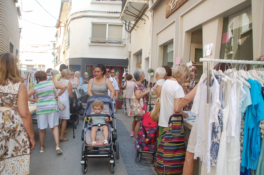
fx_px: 198
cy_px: 88
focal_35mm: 27
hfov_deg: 67.4
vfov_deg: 47.8
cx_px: 132
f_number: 6.3
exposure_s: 1/160
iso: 200
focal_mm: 18
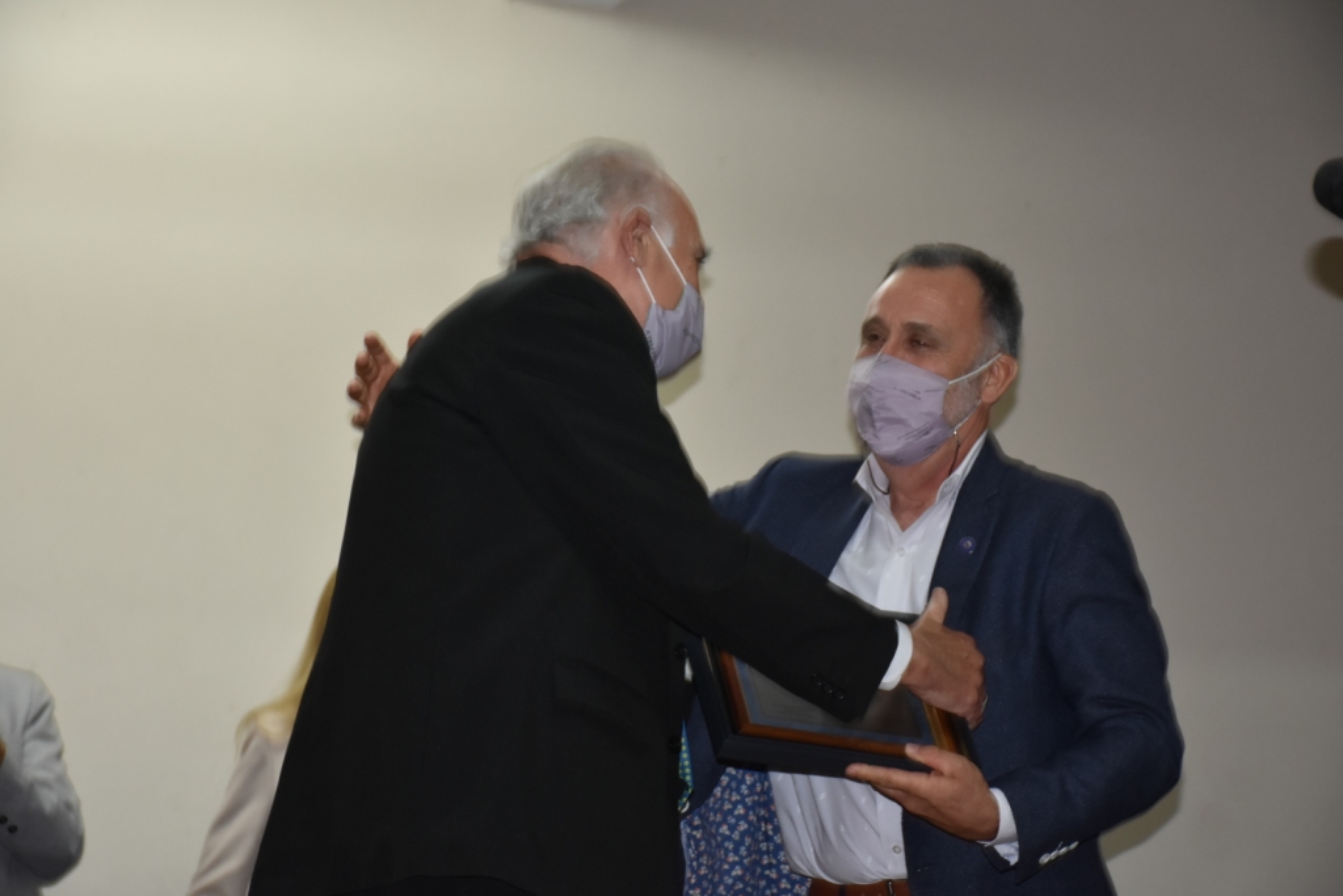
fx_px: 3694
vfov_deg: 13.8
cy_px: 448
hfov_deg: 20.6
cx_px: 672
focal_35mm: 99
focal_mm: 66
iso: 800
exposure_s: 1/60
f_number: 5
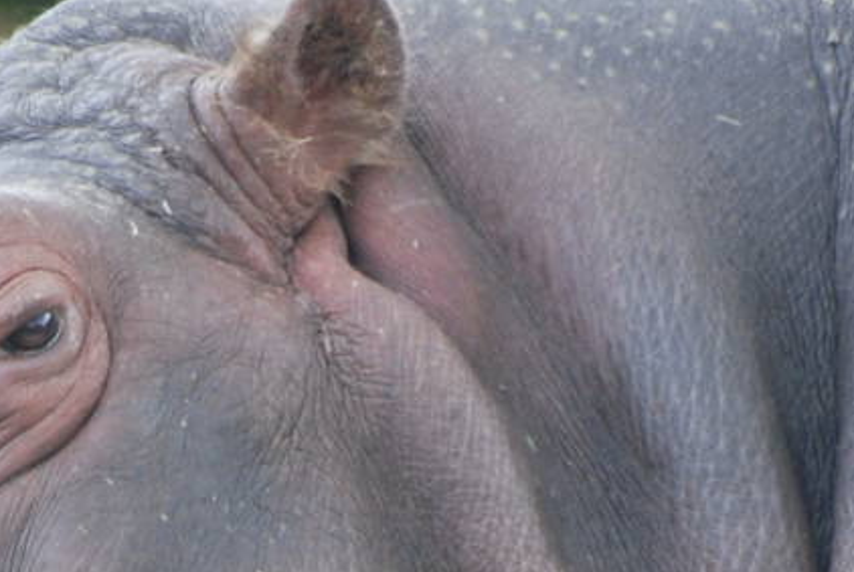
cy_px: 642
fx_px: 40541
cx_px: 285
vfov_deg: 0.8
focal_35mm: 1706
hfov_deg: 1.2
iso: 400
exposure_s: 1/160
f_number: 5.6
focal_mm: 300
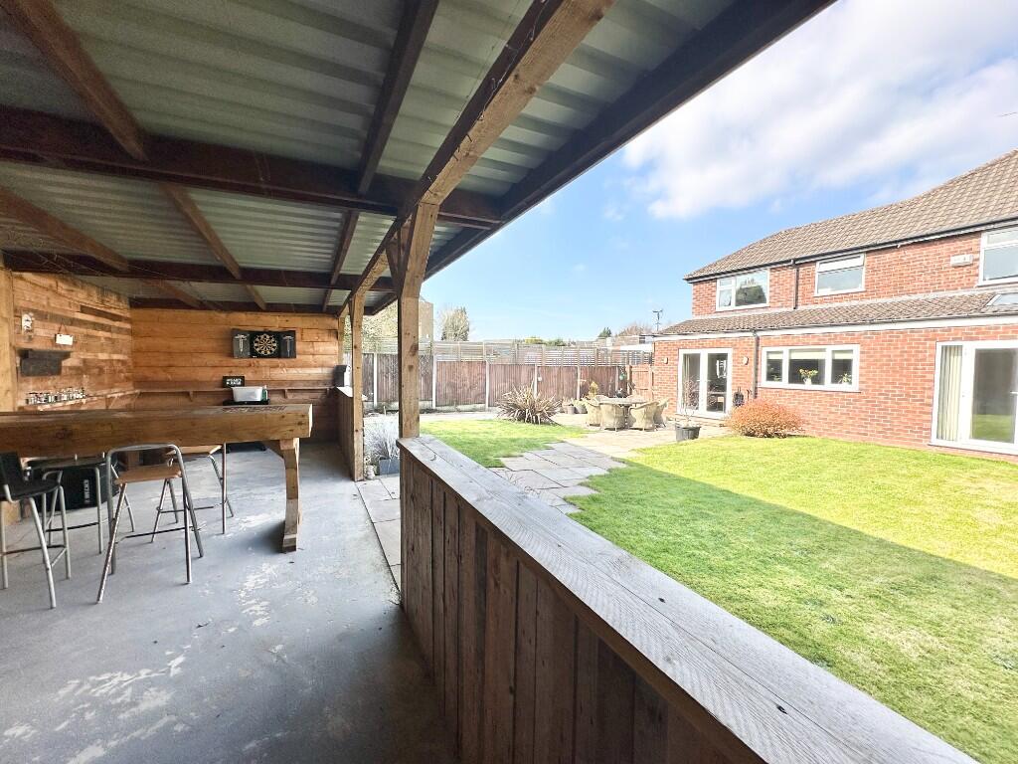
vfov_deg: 85.7
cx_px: 509
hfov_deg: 102.1
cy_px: 382
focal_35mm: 14
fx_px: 412
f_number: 2.2
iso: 40
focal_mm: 2.22
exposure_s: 1/1024
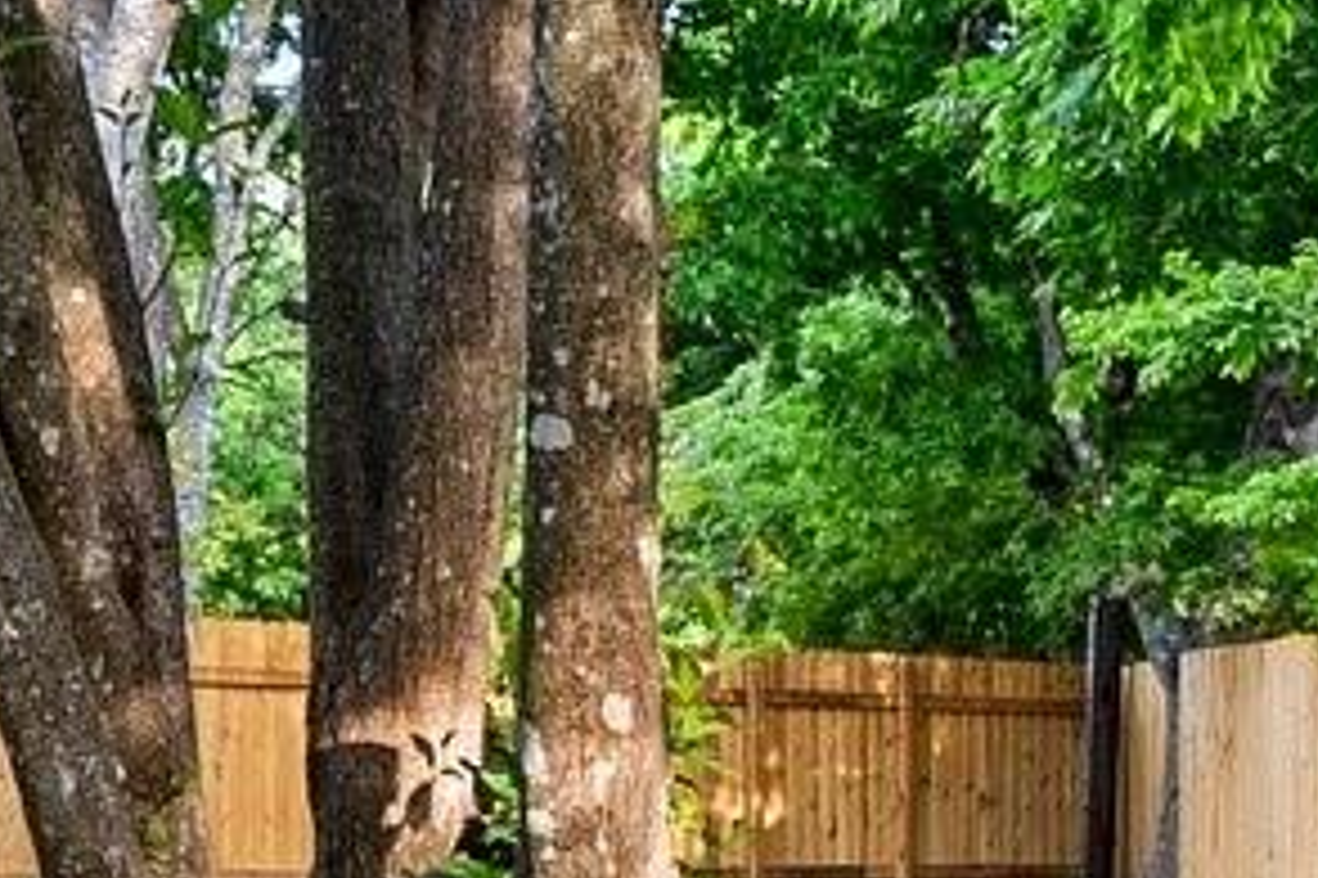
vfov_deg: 12.1
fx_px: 4098
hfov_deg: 18.3
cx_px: 733
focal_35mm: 112
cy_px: 754
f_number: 8
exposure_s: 1/4
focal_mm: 16
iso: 100
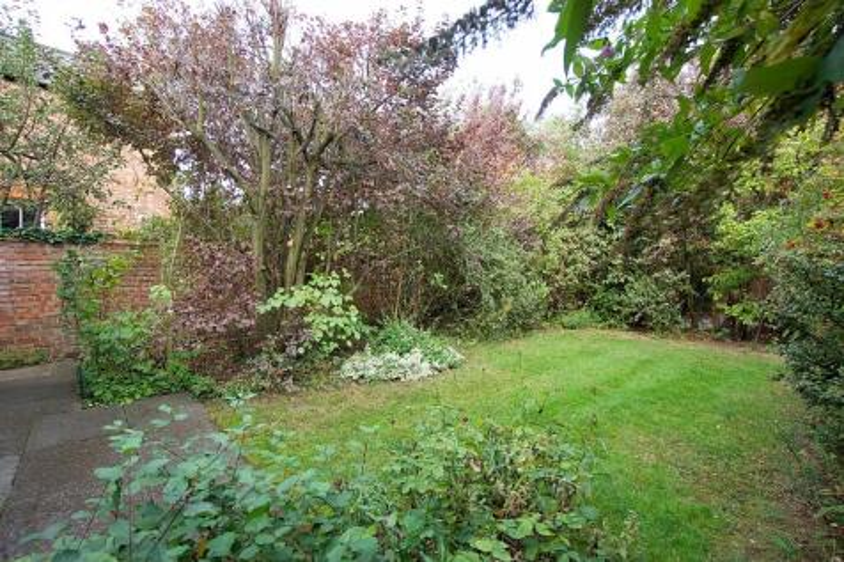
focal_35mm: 15
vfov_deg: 77.3
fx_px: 352
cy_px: 281
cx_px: 422
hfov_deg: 100.4
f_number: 4.5
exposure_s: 1/80
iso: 100
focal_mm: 10
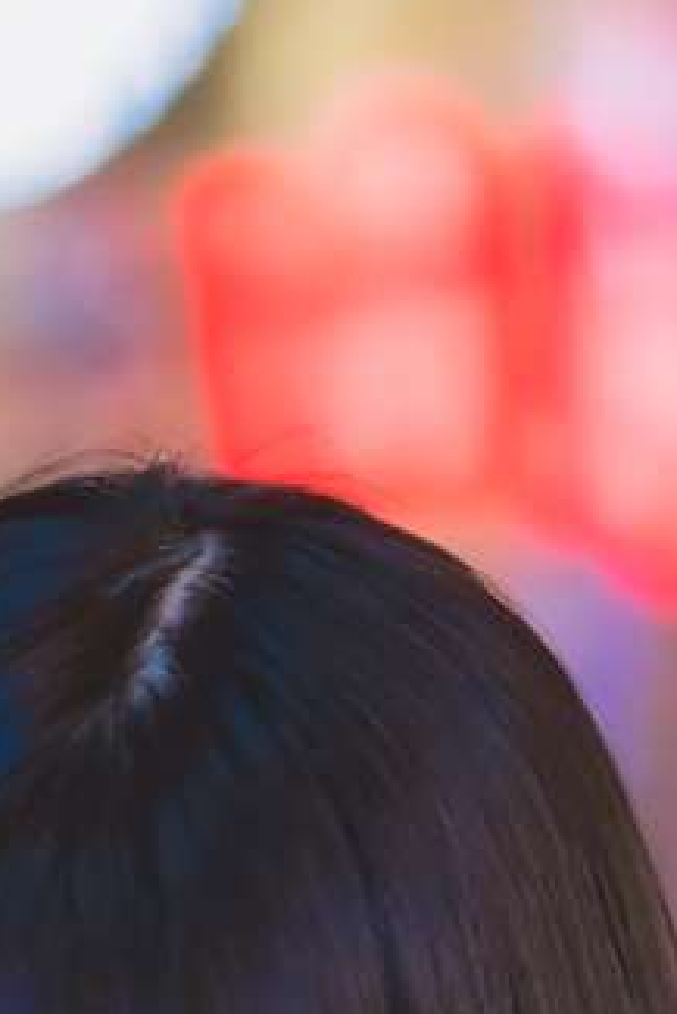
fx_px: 7805
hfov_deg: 4.9
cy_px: 2133
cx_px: -290
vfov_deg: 7.1
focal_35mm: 277
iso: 1600
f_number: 1.4
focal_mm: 50
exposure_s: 1/100
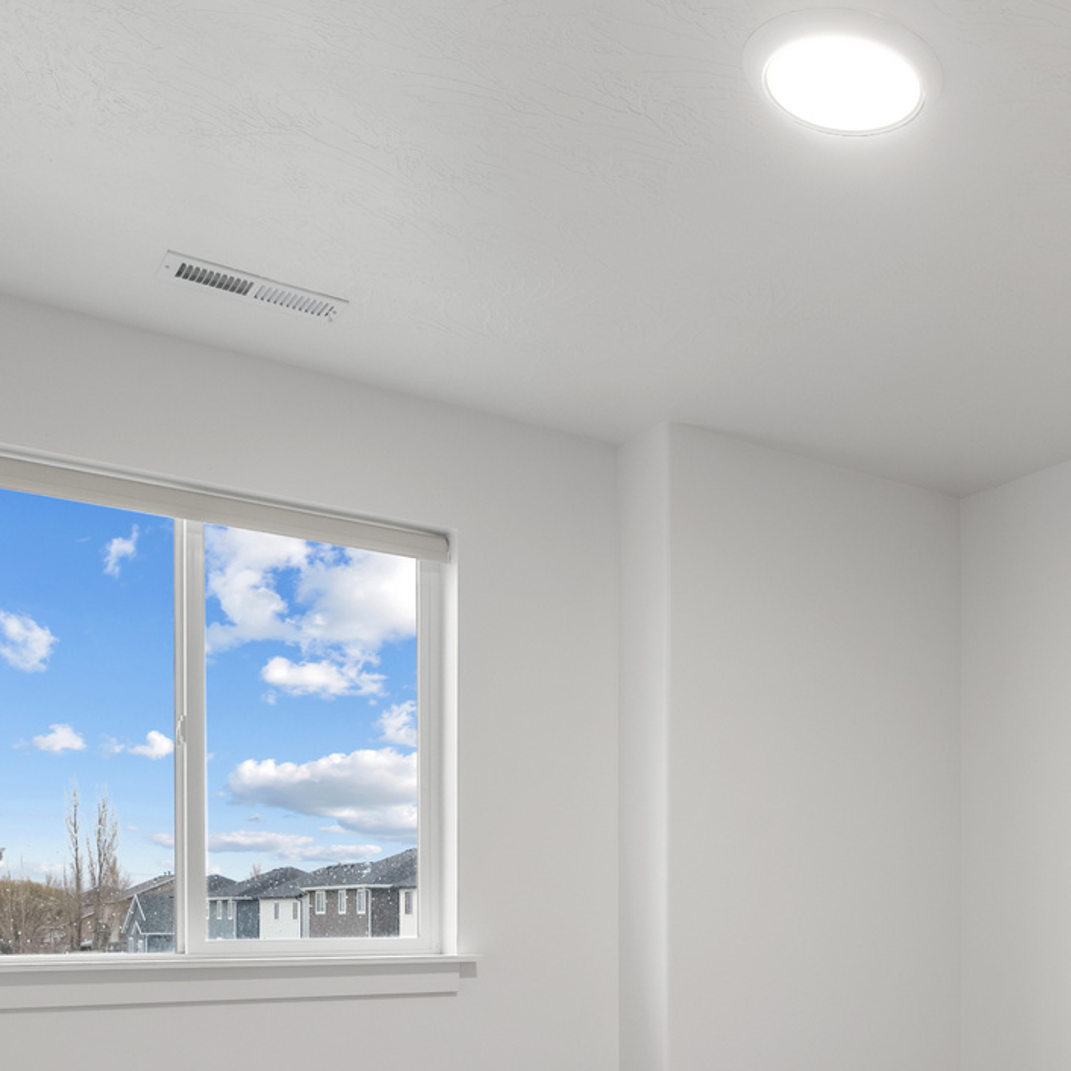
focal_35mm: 38
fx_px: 1338
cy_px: 908
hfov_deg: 38.9
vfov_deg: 41.1
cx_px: 1059
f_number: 8
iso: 500
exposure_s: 1/2
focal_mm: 15.5
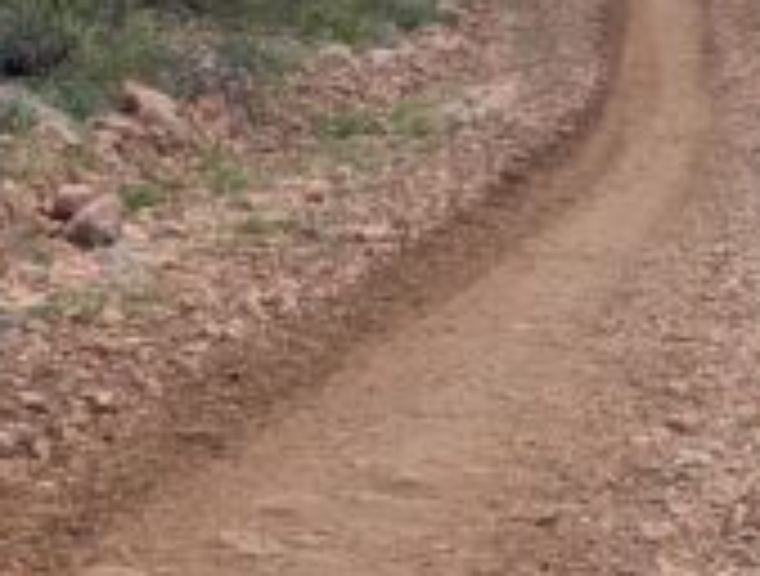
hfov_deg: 13.4
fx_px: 3195
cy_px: 34
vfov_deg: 10.2
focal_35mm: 145
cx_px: 31
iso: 42
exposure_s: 1/2513
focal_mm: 6.81
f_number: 1.85
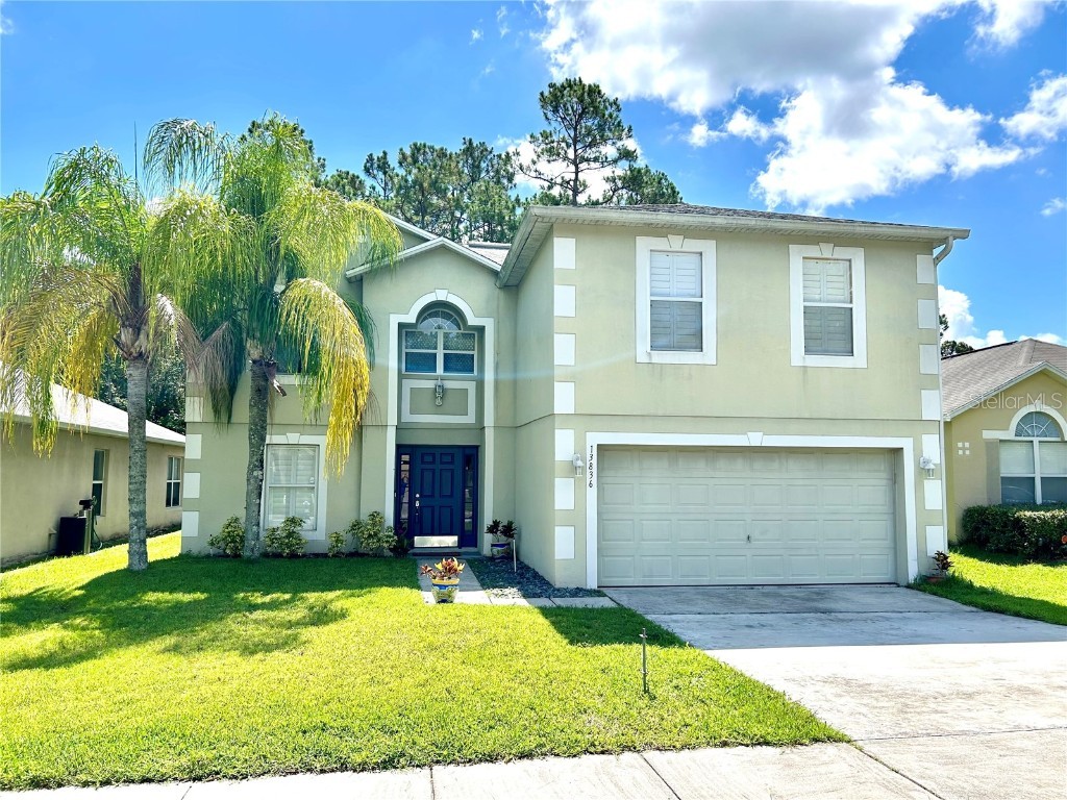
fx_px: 801
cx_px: 534
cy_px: 400
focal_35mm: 26
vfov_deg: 53.1
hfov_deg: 67.3
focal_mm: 5.7
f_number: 1.5
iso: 50
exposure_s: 1/3571
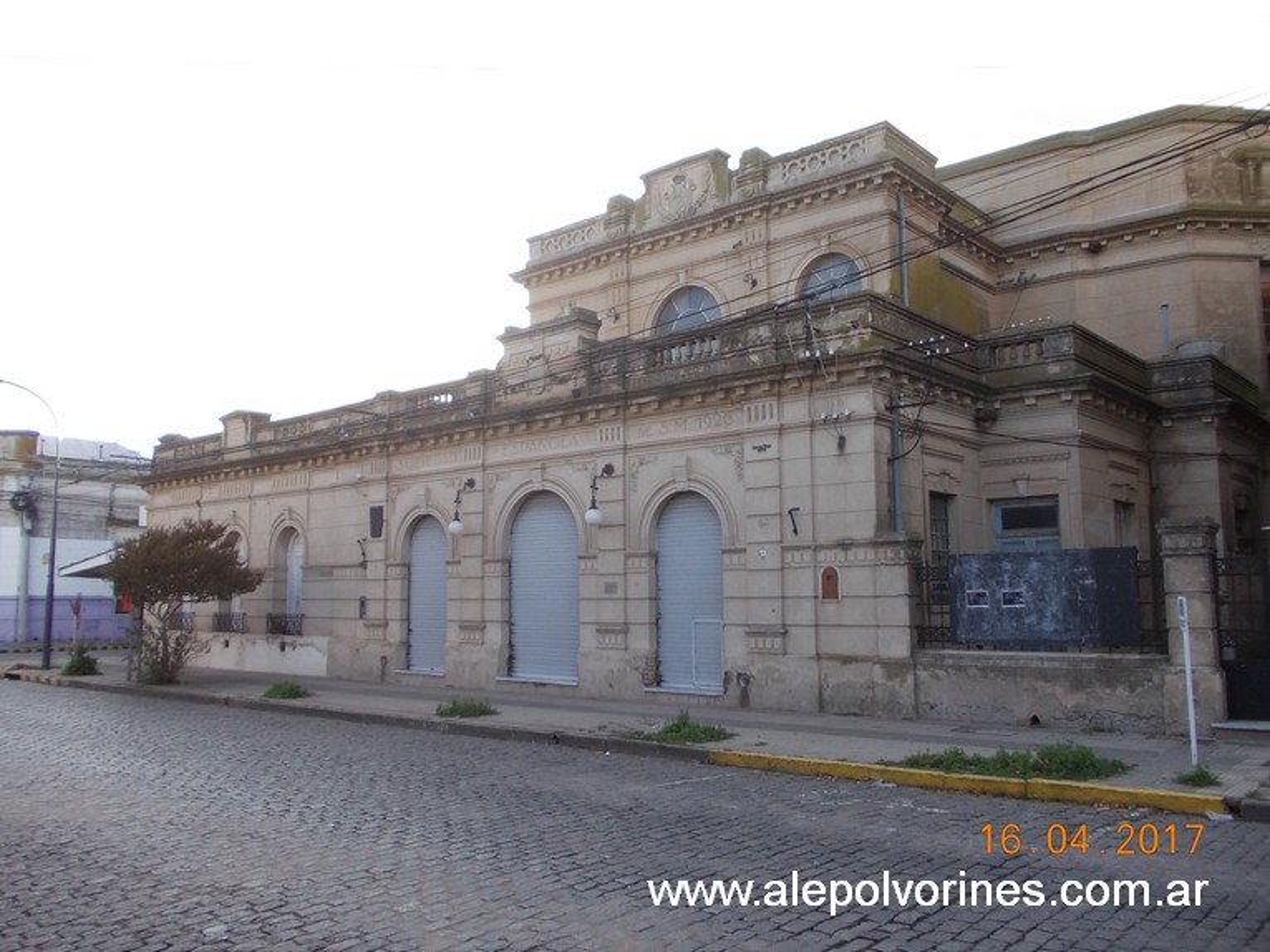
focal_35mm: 28
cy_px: 476
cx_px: 635
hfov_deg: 63.5
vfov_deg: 49.7
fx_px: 1027
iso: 80
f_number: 2.7
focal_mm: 4
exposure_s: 1/320
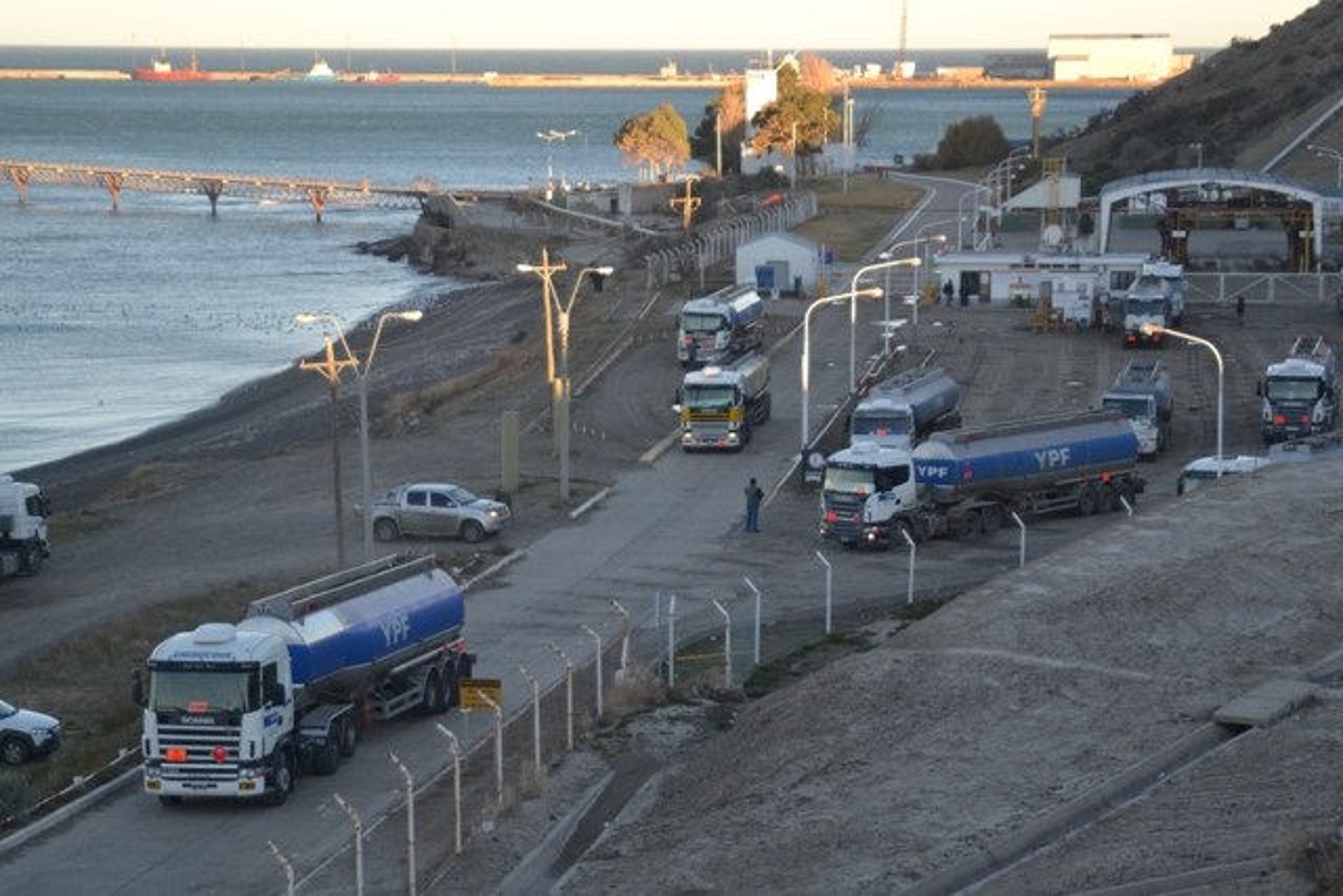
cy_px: 448
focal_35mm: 87
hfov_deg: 23.4
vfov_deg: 15.7
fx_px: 3246
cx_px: 672
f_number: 5
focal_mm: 58
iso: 400
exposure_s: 1/500
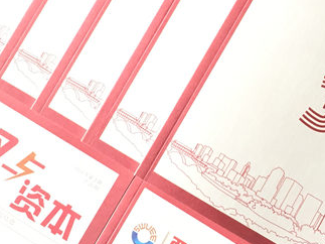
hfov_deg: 27.2
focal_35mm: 71
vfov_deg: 20.3
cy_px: 22
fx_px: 666
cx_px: 227
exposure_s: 1/33
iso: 100
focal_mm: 4.15
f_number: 2.2
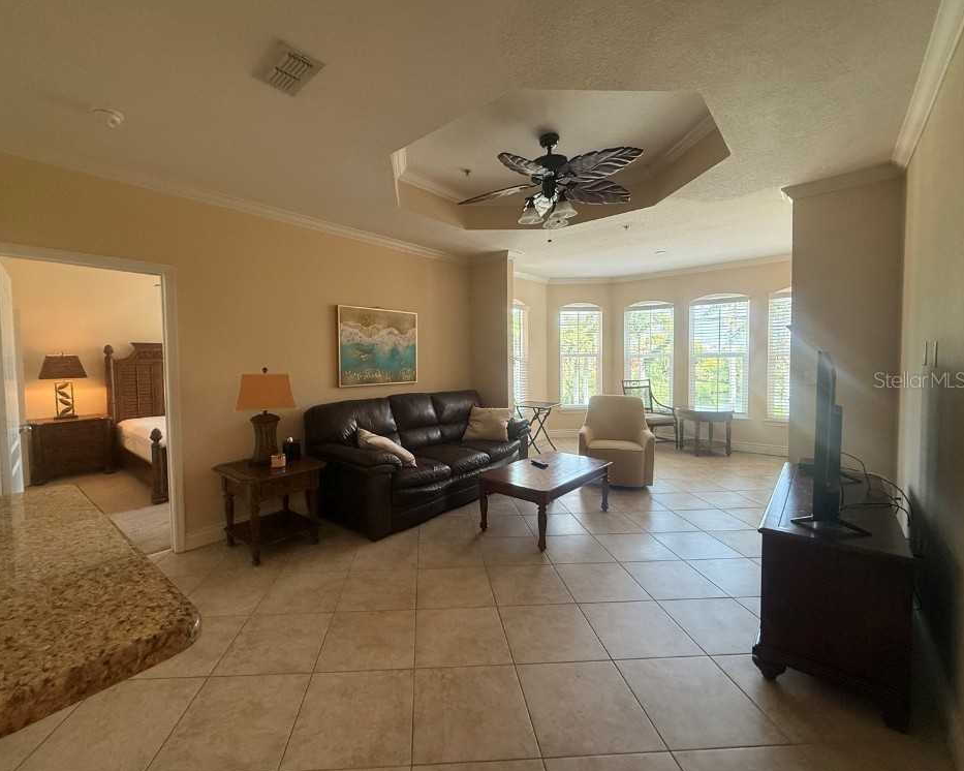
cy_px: 379
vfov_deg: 84.0
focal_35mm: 15
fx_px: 428
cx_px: 442
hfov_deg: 96.6
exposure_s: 1/120
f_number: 2.2
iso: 320
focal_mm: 2.22
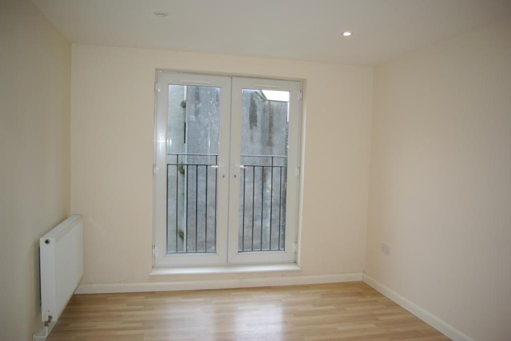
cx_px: 256
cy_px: 170
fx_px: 383
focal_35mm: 27
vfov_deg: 47.9
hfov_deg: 67.4
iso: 100
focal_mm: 18
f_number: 3.5
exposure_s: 1/30
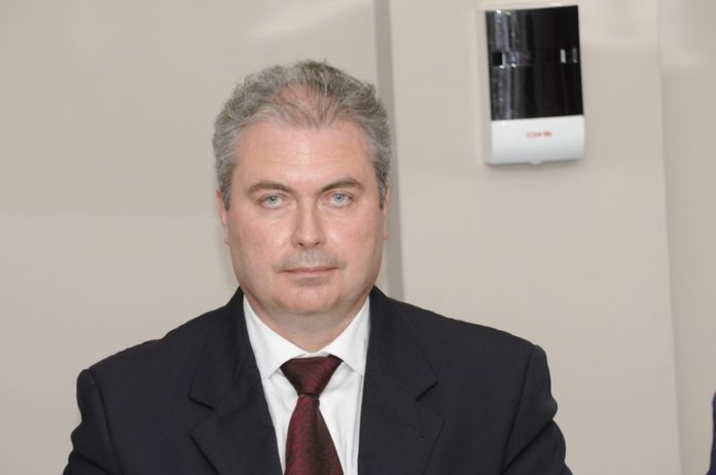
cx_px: 358
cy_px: 238
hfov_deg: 9.8
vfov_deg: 6.5
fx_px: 4171
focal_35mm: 210
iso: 1250
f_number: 4.8
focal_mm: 140
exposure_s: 1/160
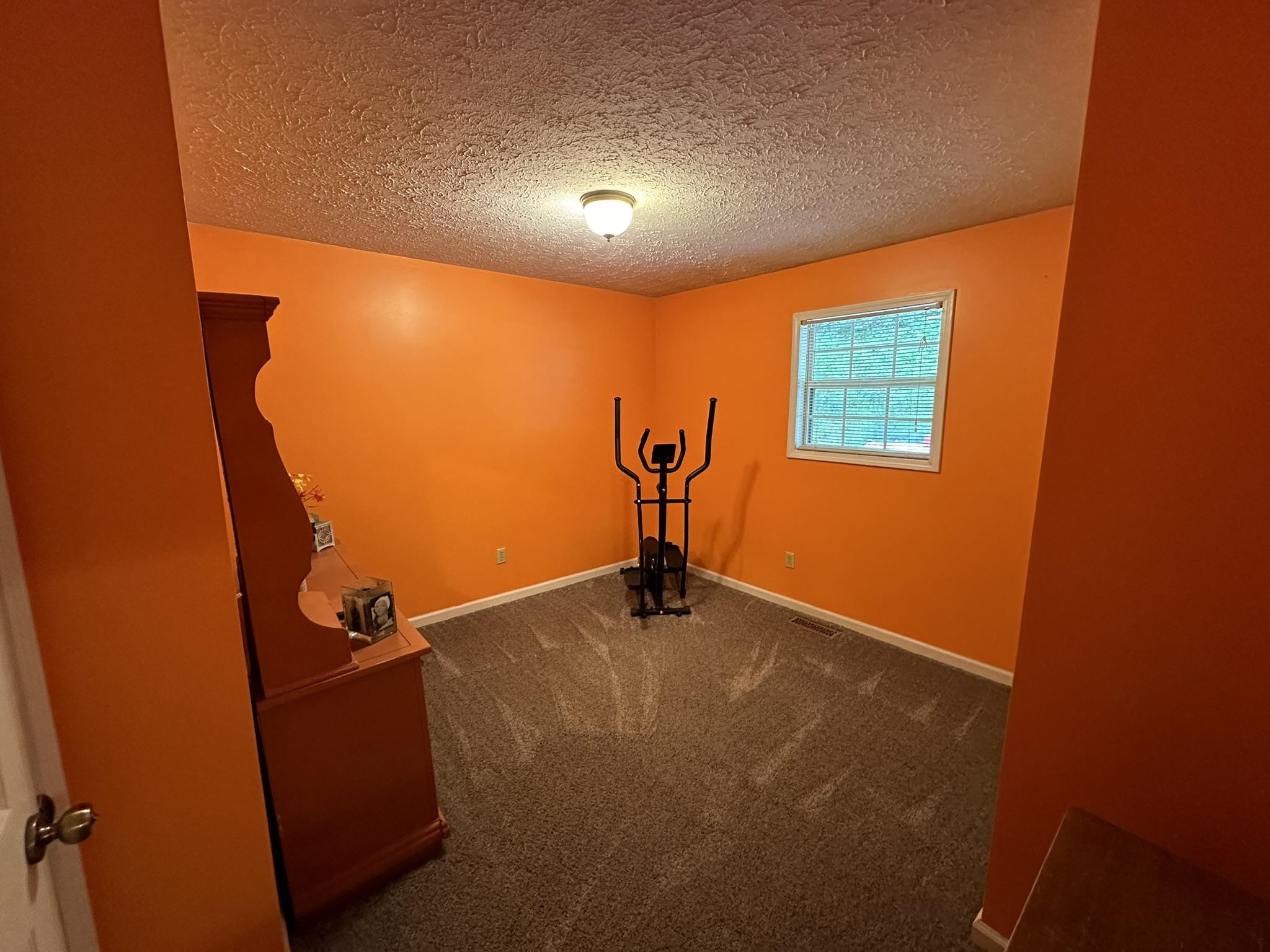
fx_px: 514
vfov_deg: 85.7
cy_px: 476
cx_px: 635
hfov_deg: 102.1
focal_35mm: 14
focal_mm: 2.22
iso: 640
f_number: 2.2
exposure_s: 1/60
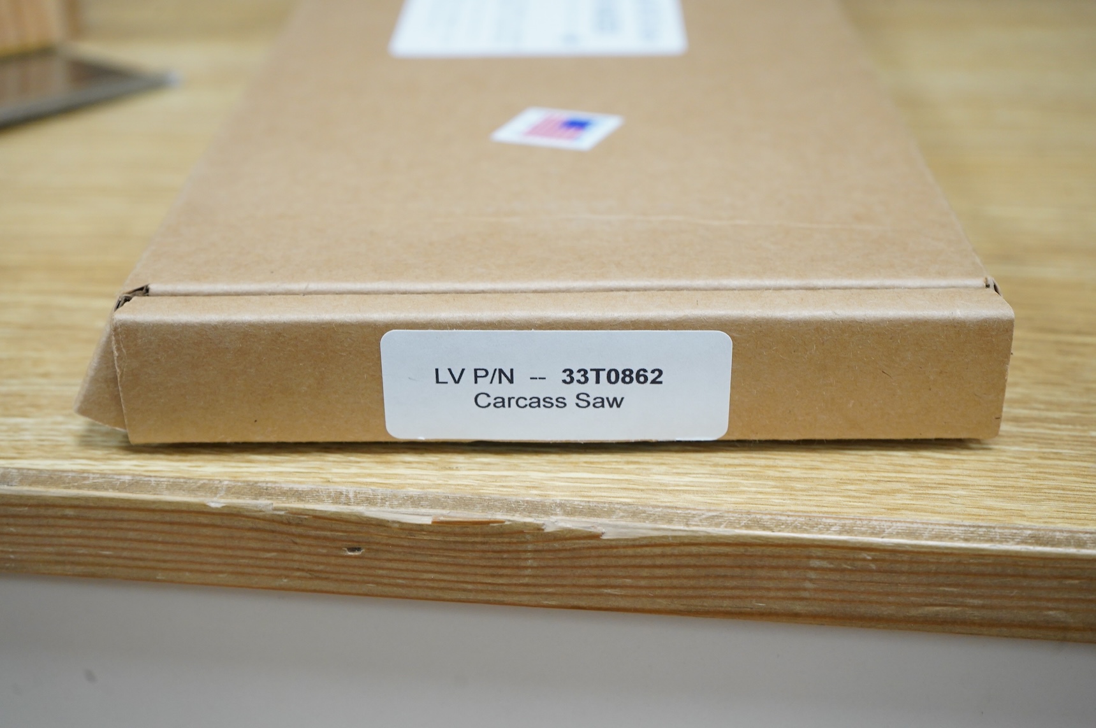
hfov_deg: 37.5
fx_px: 1612
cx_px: 548
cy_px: 364
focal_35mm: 53
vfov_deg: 25.5
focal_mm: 53
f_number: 6.3
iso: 2500
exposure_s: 1/100
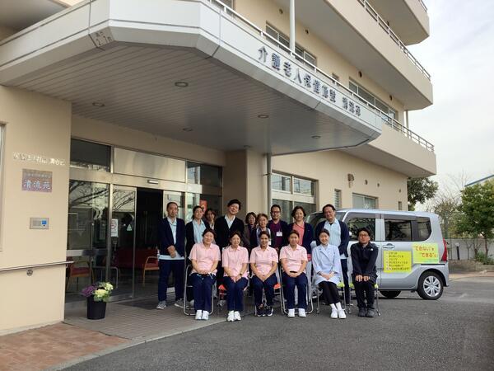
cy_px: 186
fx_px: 442
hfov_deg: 58.4
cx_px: 247
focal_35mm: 31
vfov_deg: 45.4
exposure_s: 1/162
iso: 25
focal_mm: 3.3
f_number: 2.4
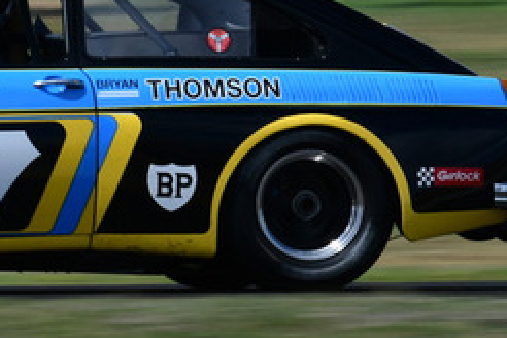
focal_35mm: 595
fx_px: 8379
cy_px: -29
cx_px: -74
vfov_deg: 2.3
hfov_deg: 3.5
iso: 160
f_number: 14
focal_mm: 122
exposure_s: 1/200
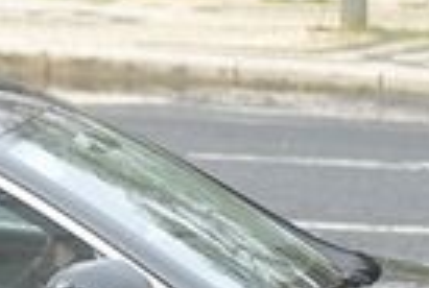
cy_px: 286
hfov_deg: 3.2
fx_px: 7619
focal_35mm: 638
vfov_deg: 2.2
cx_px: -260
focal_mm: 110
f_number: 4.5
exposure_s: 1/500
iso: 250
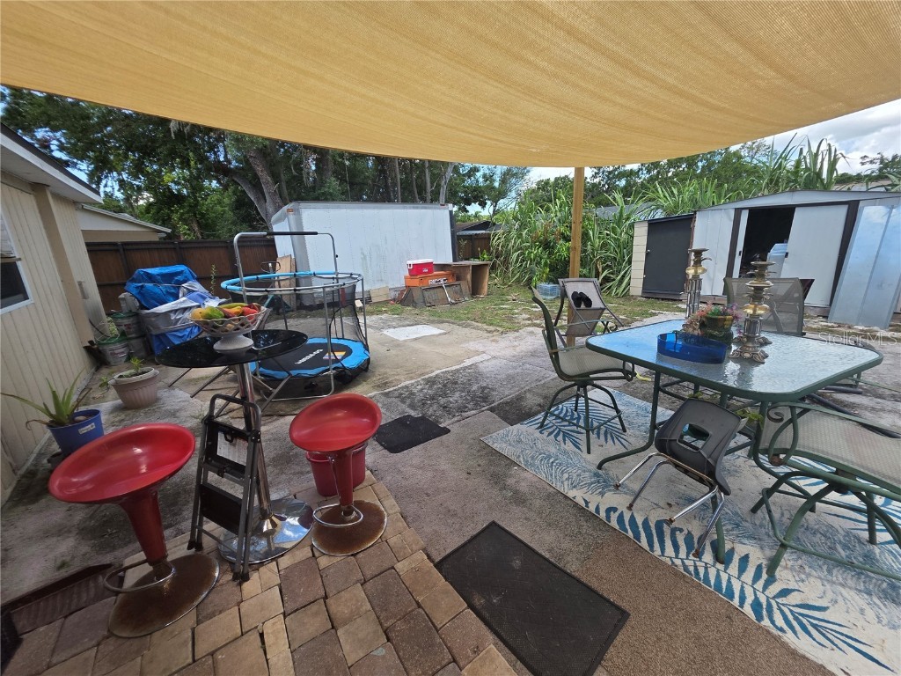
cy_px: 338
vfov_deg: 89.9
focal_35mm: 13
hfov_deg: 106.2
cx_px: 450
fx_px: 338
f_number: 1.9
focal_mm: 2.2
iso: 40
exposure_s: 1/572
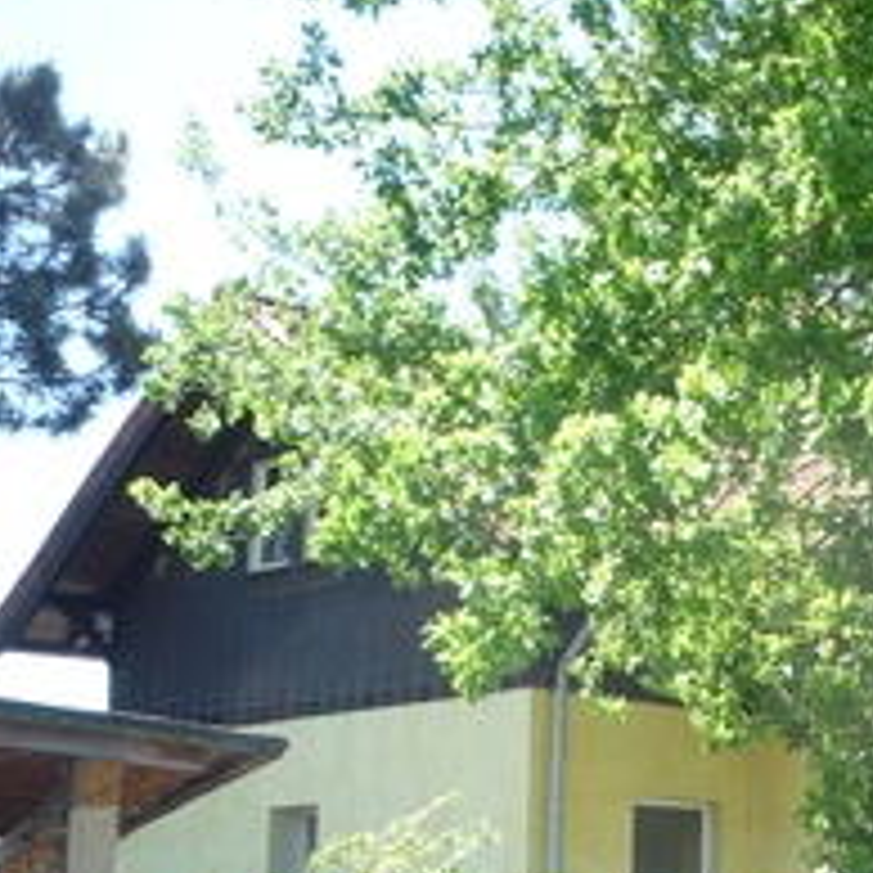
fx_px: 1997
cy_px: 742
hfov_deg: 22.7
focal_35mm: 70
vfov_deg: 24.1
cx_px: 1040
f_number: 4
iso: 100
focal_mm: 5.2
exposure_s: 1/100
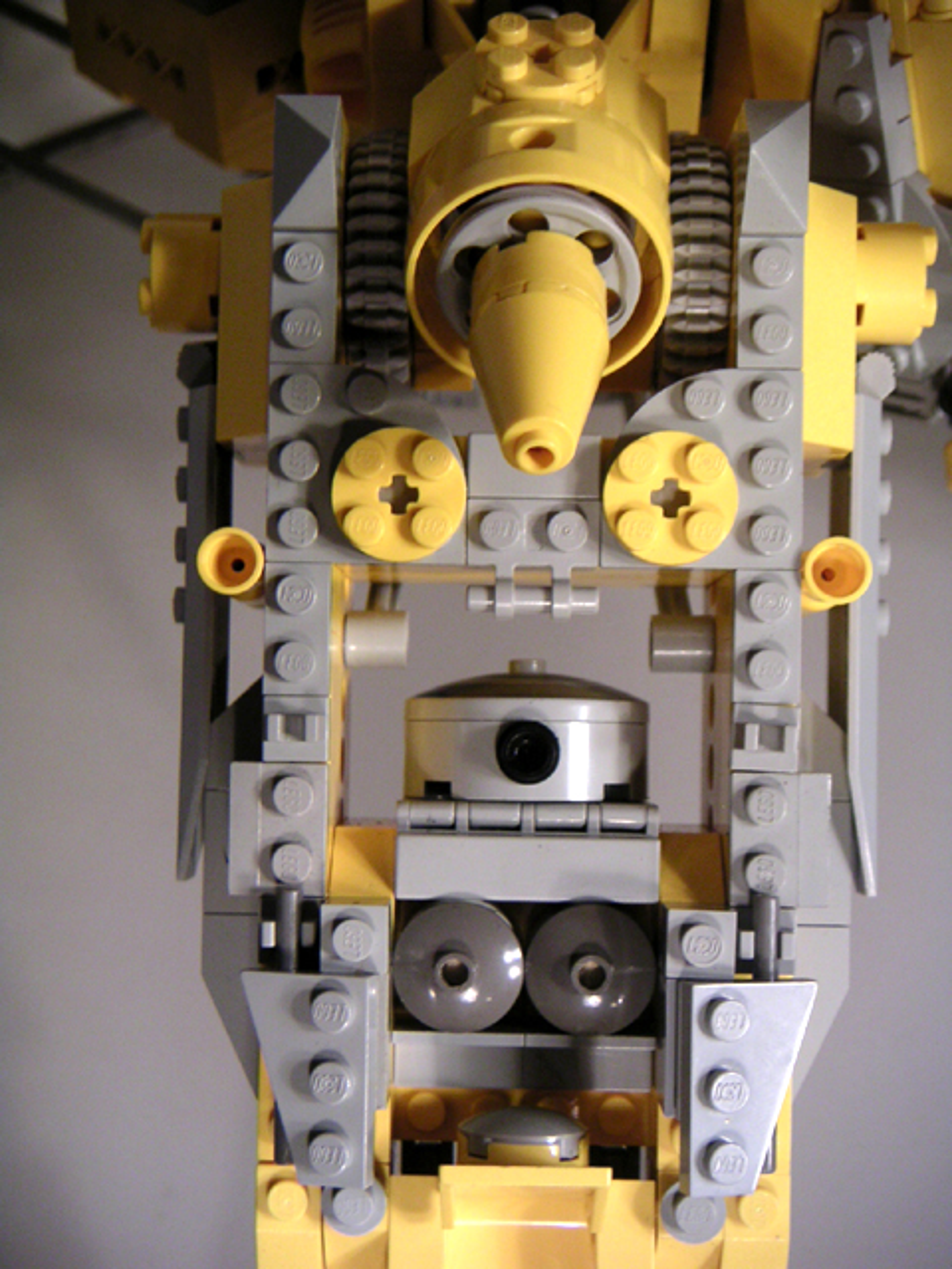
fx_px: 1760
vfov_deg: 39.7
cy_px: 634
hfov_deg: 30.3
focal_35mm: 48
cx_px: 476
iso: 100
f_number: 2.9
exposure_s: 1/45
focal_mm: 7.5
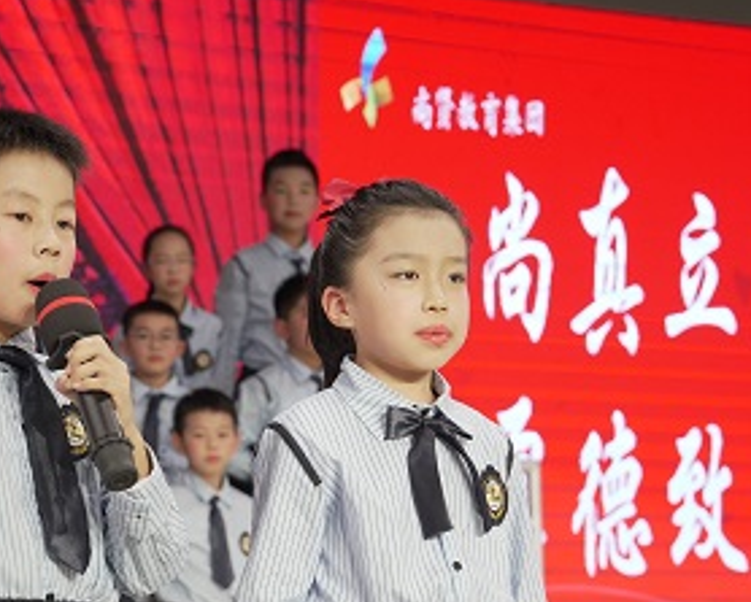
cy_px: 412
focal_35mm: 118
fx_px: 2626
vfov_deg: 13.1
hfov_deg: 16.2
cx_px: 243
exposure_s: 1/200
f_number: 5.6
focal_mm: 70
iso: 2000
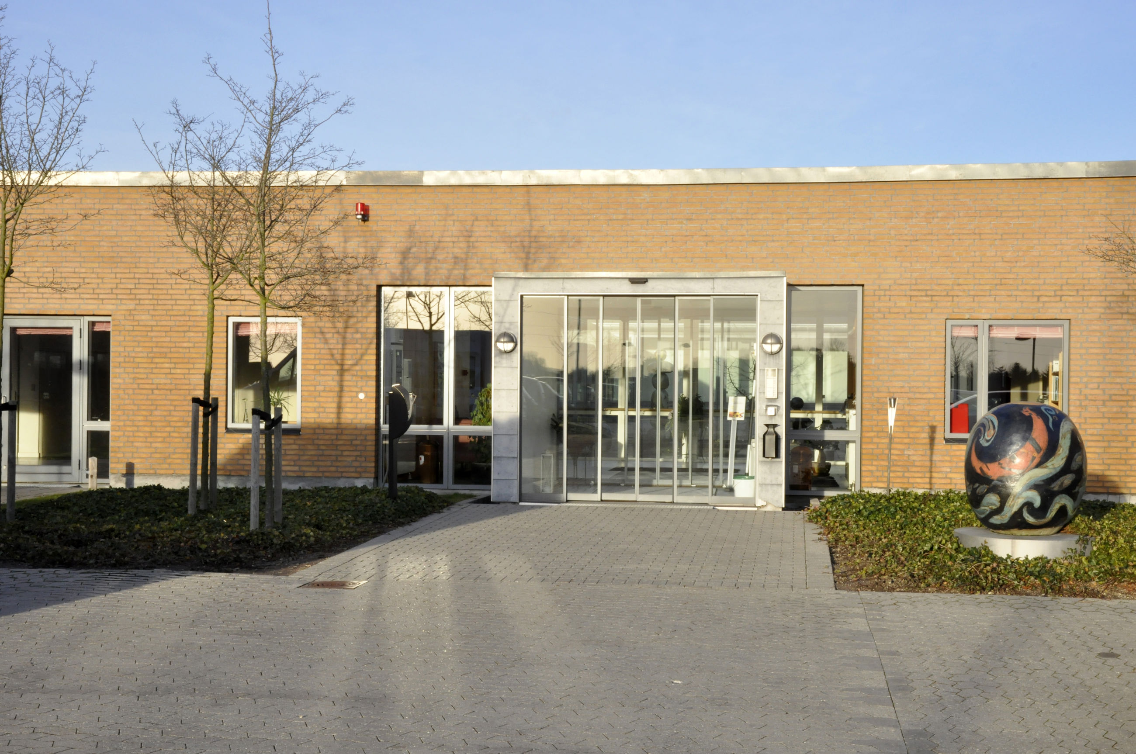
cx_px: 568
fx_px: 1513
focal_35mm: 48
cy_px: 377
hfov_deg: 41.2
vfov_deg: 28.0
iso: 800
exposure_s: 1/125
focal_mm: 32
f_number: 20
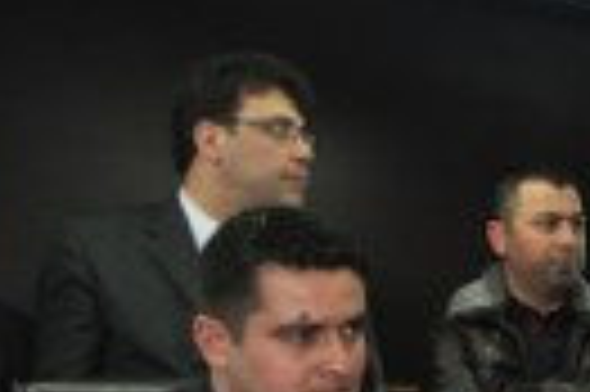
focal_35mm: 93
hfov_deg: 18.5
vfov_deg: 13.8
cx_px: 968
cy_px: 583
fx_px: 1522
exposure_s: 1/60
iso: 800
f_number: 3.5
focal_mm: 18
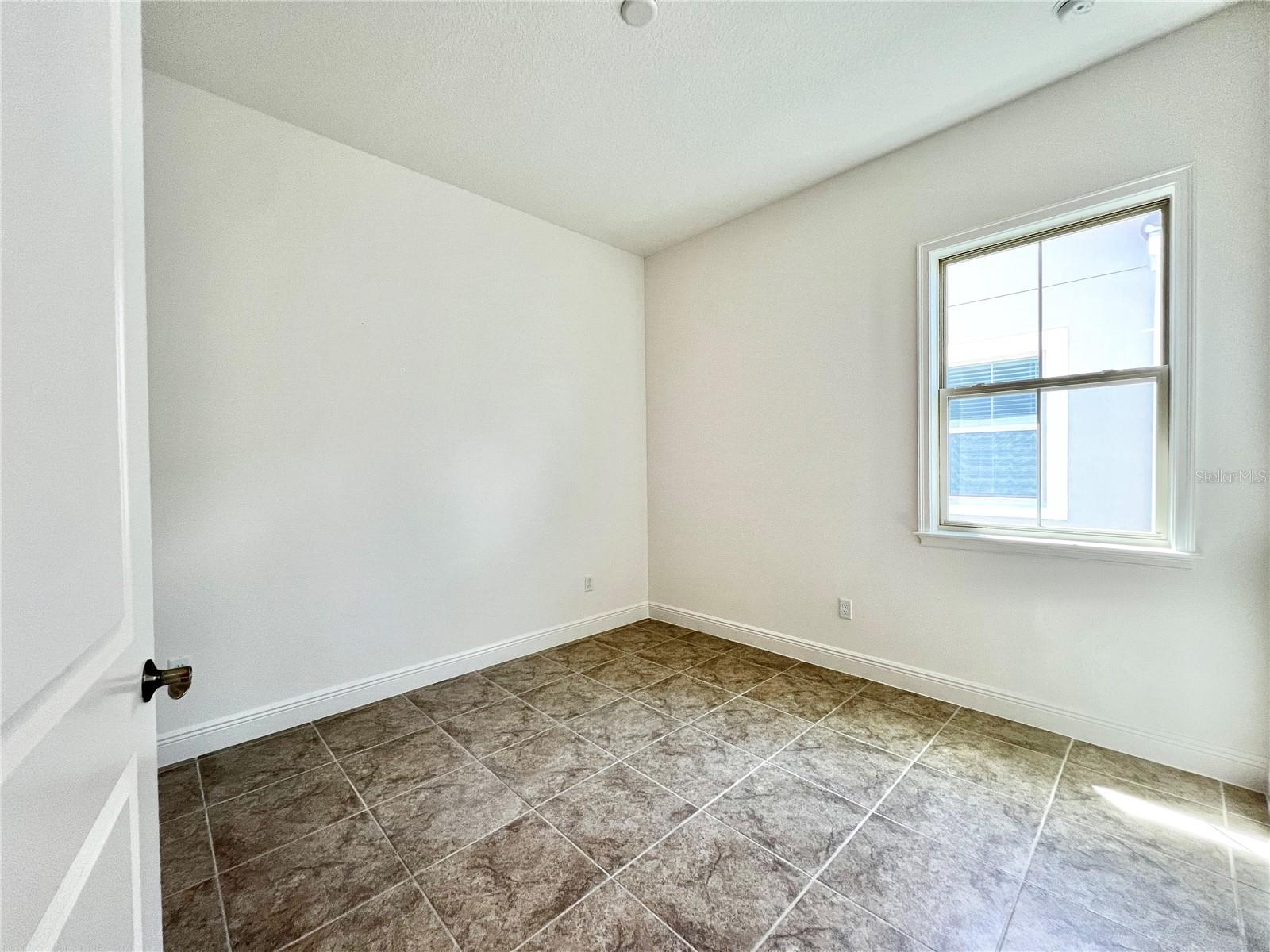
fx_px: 477
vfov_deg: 89.9
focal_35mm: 13
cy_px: 476
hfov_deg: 106.2
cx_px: 635
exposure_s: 1/120
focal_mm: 1.57
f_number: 1.8
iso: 125
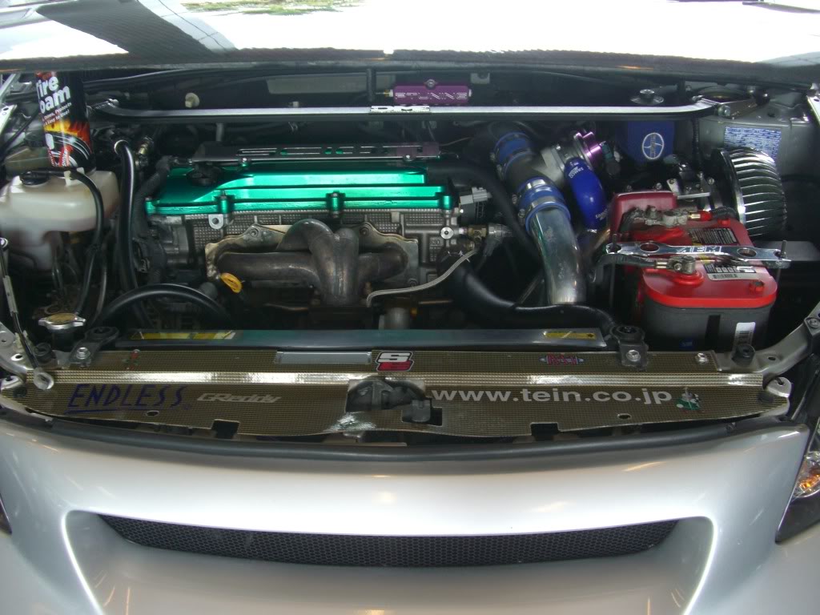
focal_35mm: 38
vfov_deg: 37.7
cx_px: 410
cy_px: 308
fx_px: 900
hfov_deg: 49.0
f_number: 2.8
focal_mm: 7.9
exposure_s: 1/80
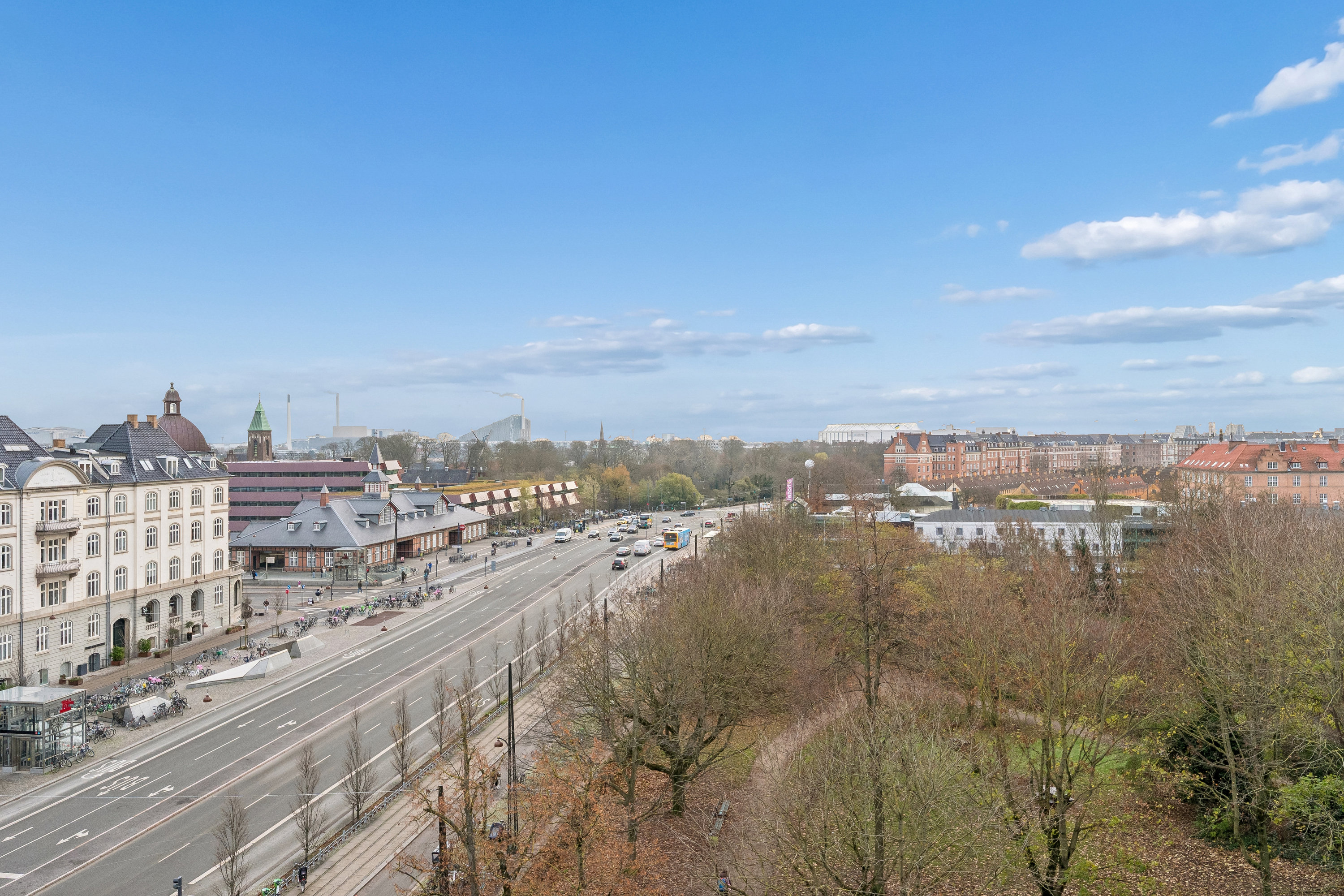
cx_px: 672
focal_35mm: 27
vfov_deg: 47.9
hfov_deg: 67.4
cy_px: 448
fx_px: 1008
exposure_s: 1/200
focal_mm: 18
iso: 400
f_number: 7.1
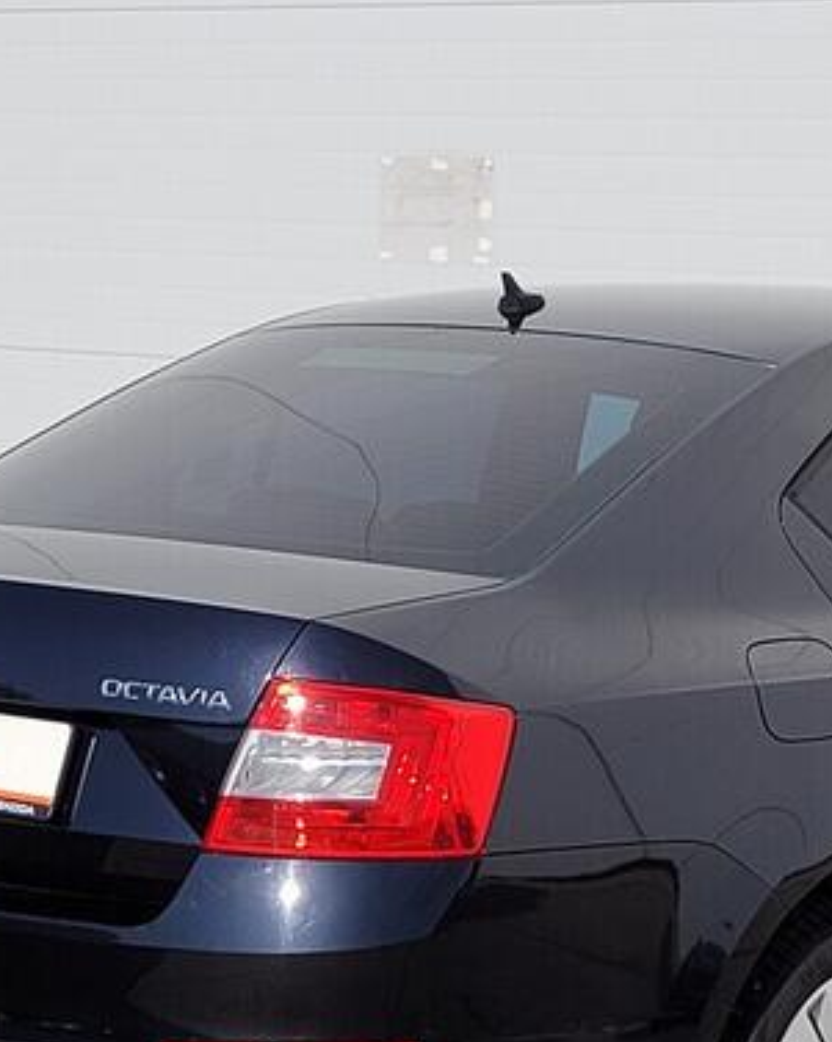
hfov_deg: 21.7
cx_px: 713
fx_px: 2126
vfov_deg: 27.4
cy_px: 658
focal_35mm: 69
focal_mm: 5.4
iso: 40
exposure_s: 1/3945
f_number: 1.8
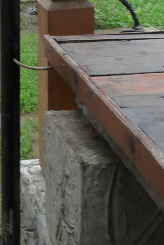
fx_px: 648
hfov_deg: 13.8
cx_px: -62
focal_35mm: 95
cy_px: 44
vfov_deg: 21.2
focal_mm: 4.8
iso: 160
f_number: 4
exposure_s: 1/100
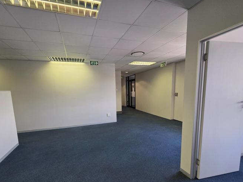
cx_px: 119
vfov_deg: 77.5
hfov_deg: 94.5
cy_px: 107
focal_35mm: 16
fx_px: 112
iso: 160
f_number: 1.9
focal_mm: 2.2
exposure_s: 1/100
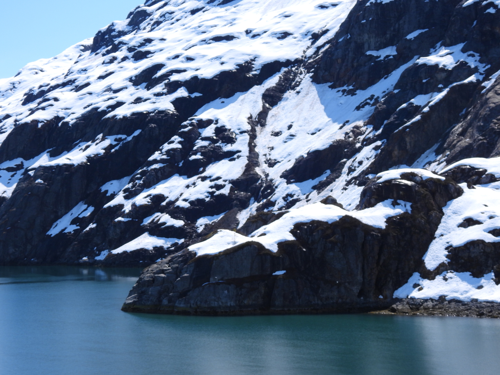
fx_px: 1156
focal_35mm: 80
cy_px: 188
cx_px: 250
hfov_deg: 24.4
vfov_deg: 18.4
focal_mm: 14.3
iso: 100
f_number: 3.5
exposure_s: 1/1250
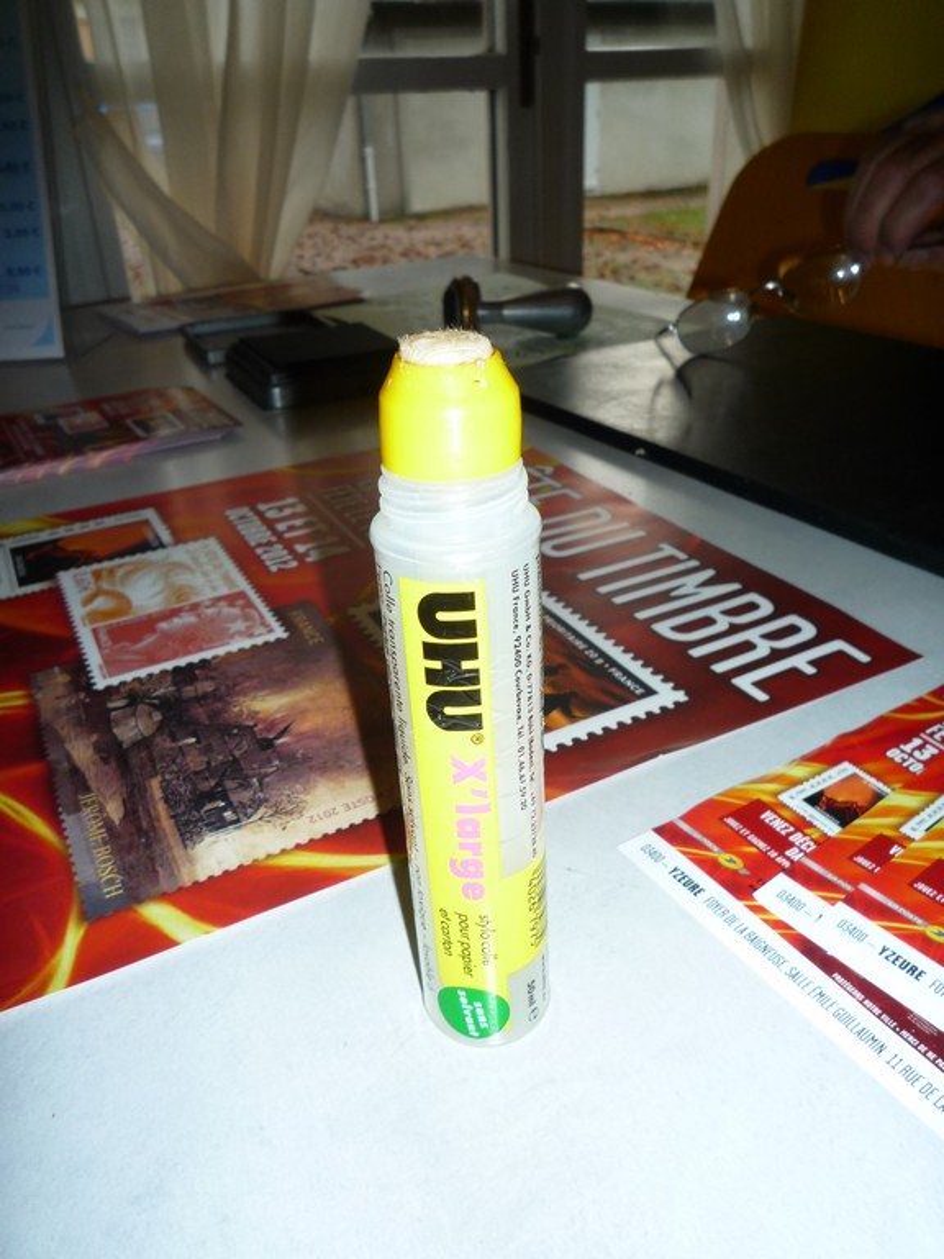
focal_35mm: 25
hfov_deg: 54.9
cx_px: 472
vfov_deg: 69.4
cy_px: 630
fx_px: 909
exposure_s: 1/60
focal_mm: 4.4
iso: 100
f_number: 4
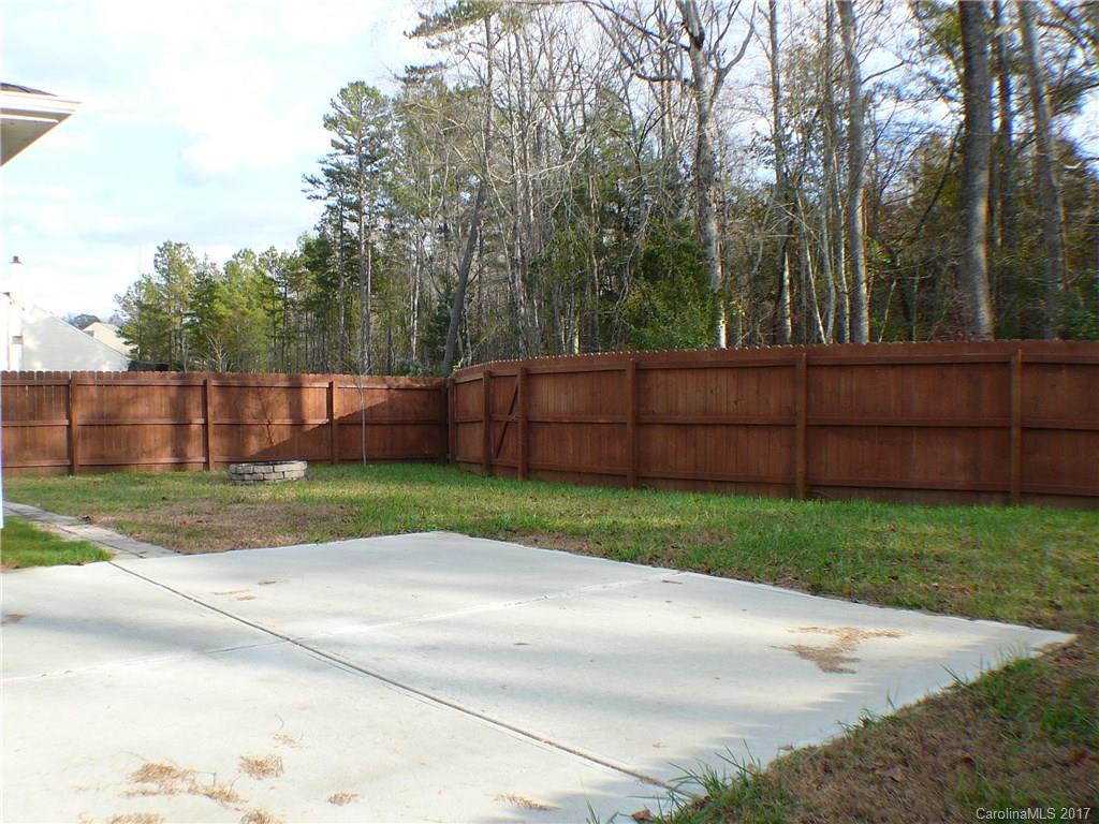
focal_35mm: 47
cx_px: 550
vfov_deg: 30.9
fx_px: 1492
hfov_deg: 40.4
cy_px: 412
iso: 80
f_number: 3.3
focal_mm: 7
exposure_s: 1/250
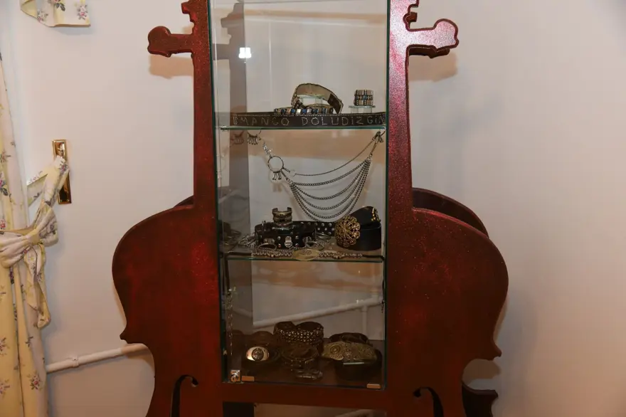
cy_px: 208
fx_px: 660
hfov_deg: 50.7
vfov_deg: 35.0
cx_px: 313
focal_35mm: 38
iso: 1600
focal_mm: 38
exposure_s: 1/125
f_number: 4
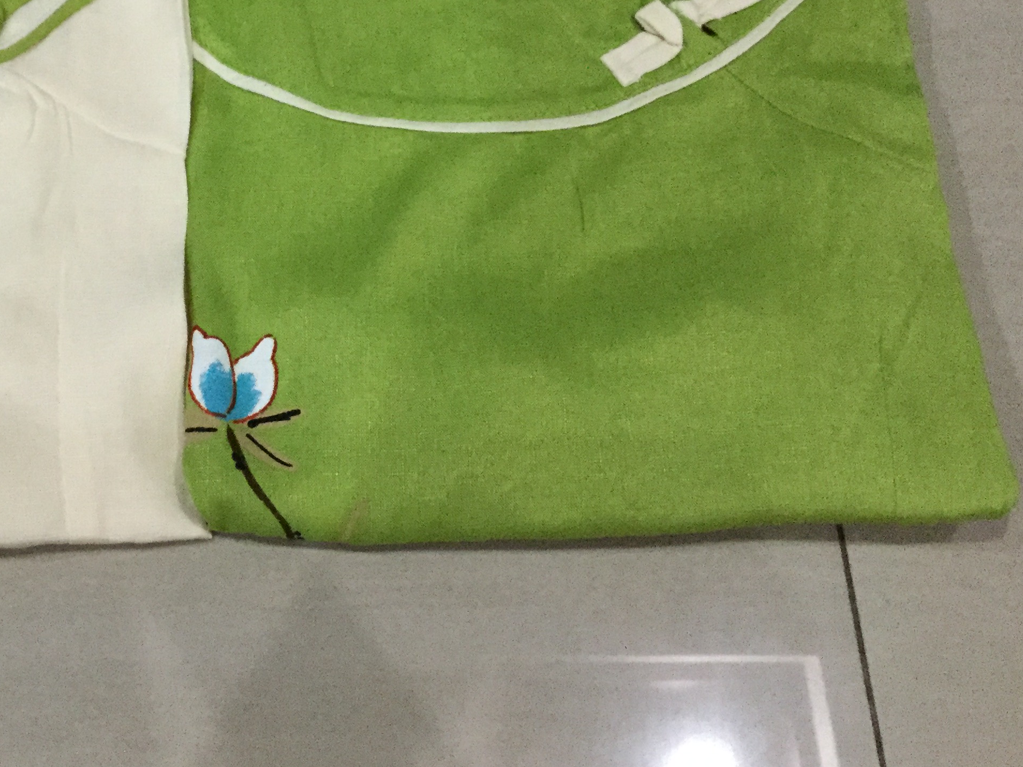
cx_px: 177
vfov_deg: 27.2
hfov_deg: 34.8
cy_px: 201
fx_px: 1566
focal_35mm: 53
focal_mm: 3.3
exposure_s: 1/17
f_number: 2.4
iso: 250
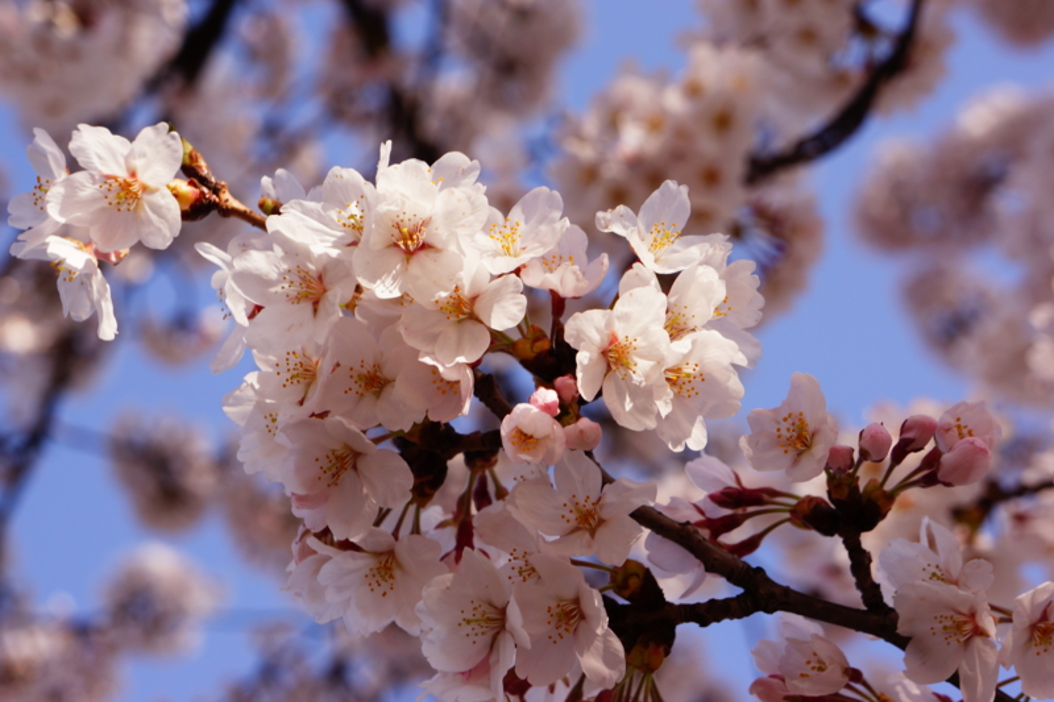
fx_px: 2400
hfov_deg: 24.8
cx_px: 527
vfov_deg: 16.6
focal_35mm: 82
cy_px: 351
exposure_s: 1/200
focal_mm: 55
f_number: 8
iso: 100
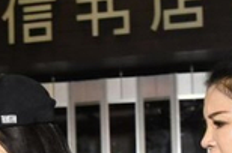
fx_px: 855
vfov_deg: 10.0
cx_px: 95
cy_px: 226
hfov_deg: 15.4
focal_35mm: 133
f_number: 5.6
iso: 10000
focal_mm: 32
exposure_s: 1/160
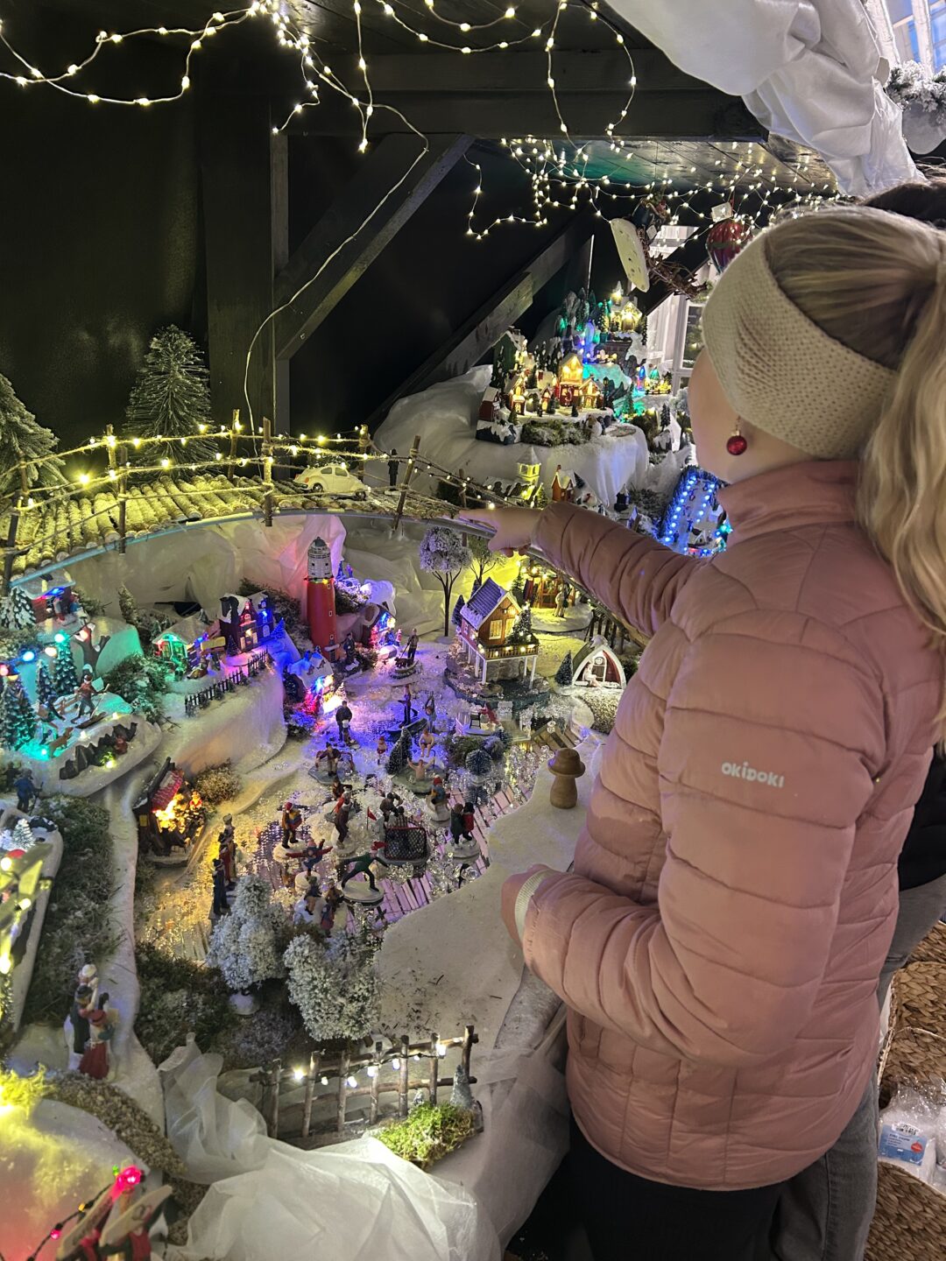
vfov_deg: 67.3
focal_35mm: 26
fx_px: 947
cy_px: 630
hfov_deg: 53.1
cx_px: 473
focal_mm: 5.7
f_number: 1.5
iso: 250
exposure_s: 1/50
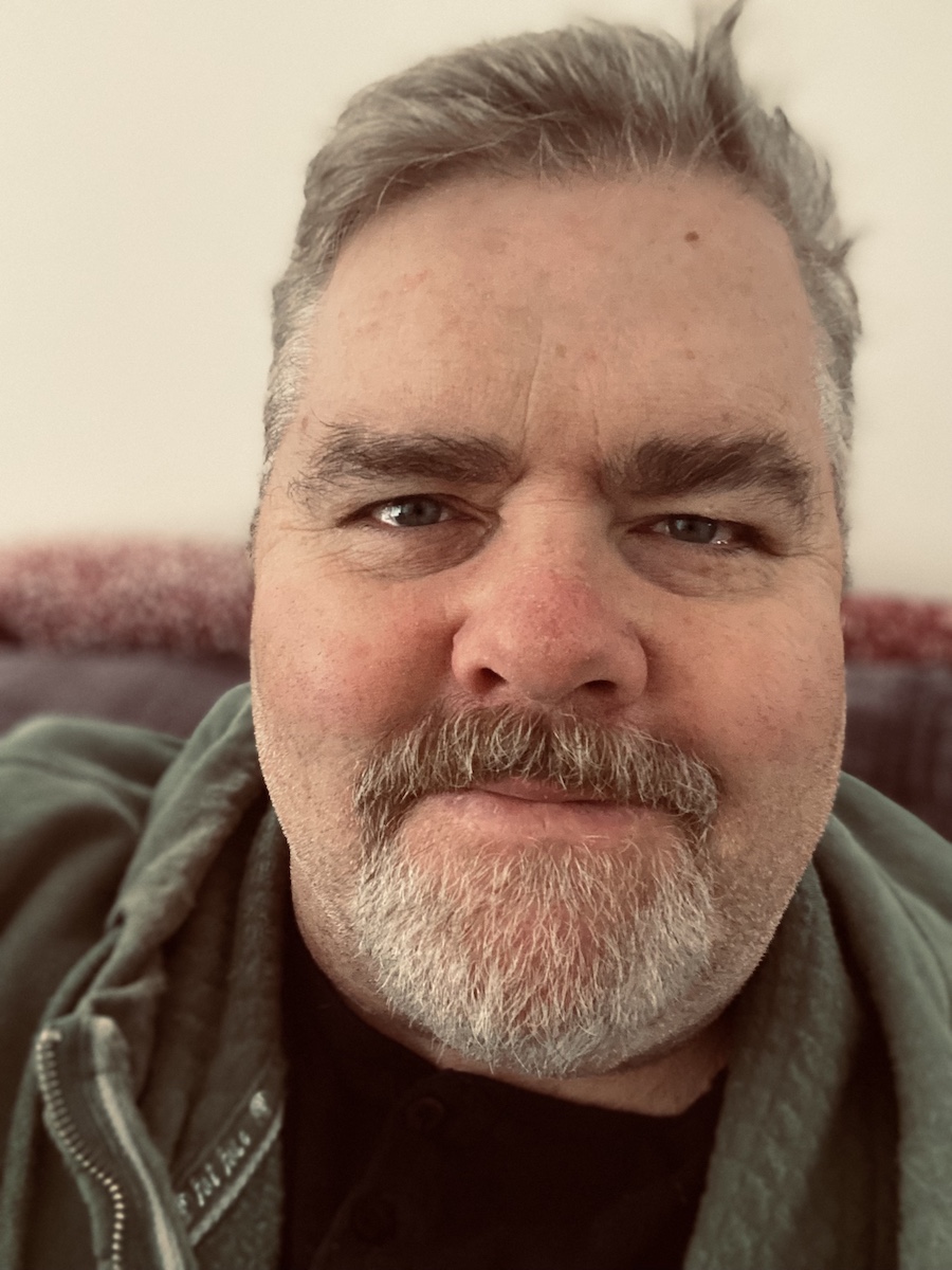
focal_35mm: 30
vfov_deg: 60.0
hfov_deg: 46.8
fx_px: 1100
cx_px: 476
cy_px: 635
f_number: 2.2
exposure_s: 1/39
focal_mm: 2.71
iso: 400
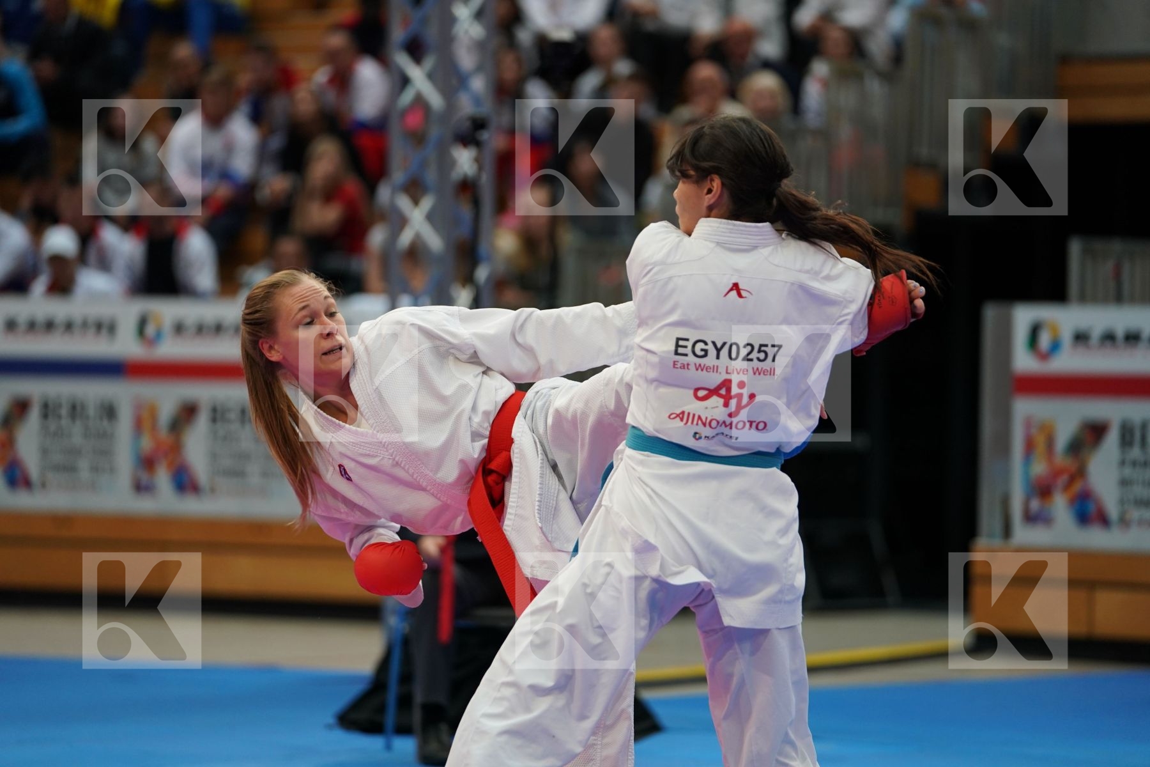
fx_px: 5366
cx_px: 575
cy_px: 384
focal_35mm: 168
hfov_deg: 12.2
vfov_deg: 8.2
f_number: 2.8
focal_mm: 168
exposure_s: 1/1000
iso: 1250
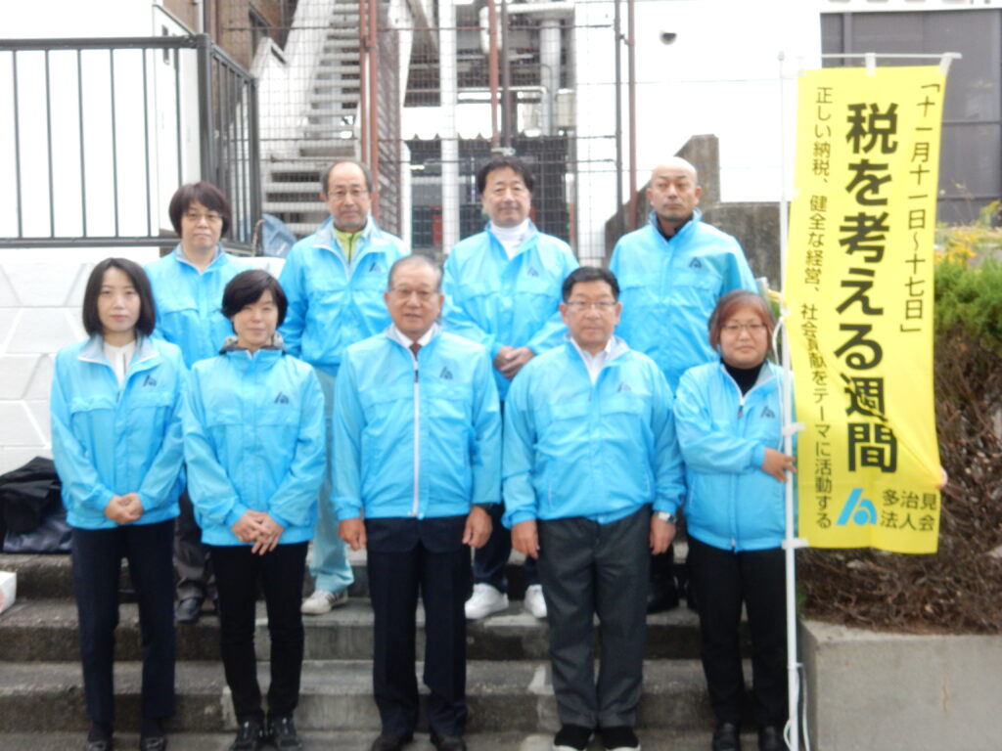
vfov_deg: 33.6
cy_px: 376
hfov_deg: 43.9
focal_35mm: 43
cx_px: 501
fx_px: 1245
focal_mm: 7.6
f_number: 4.2
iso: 280
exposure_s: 1/30
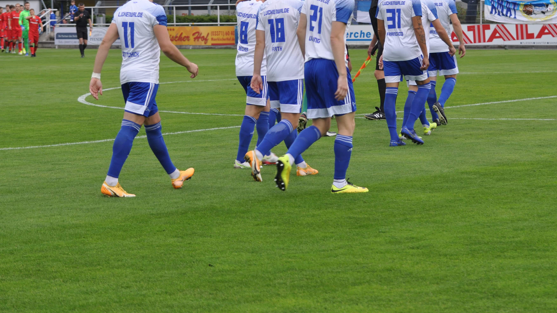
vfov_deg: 9.0
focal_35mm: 134
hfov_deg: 16.0
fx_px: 1979
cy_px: 99
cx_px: 307
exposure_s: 1/160
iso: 200
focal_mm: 70
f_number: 4.5
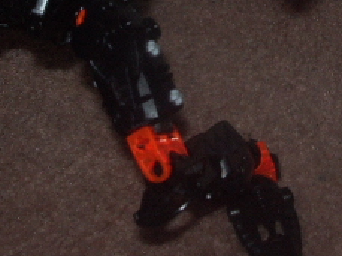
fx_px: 967
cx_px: 191
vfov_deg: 14.9
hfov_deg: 20.1
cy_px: 16
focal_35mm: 98
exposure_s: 1/40
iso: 100
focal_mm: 5.8
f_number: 4.3
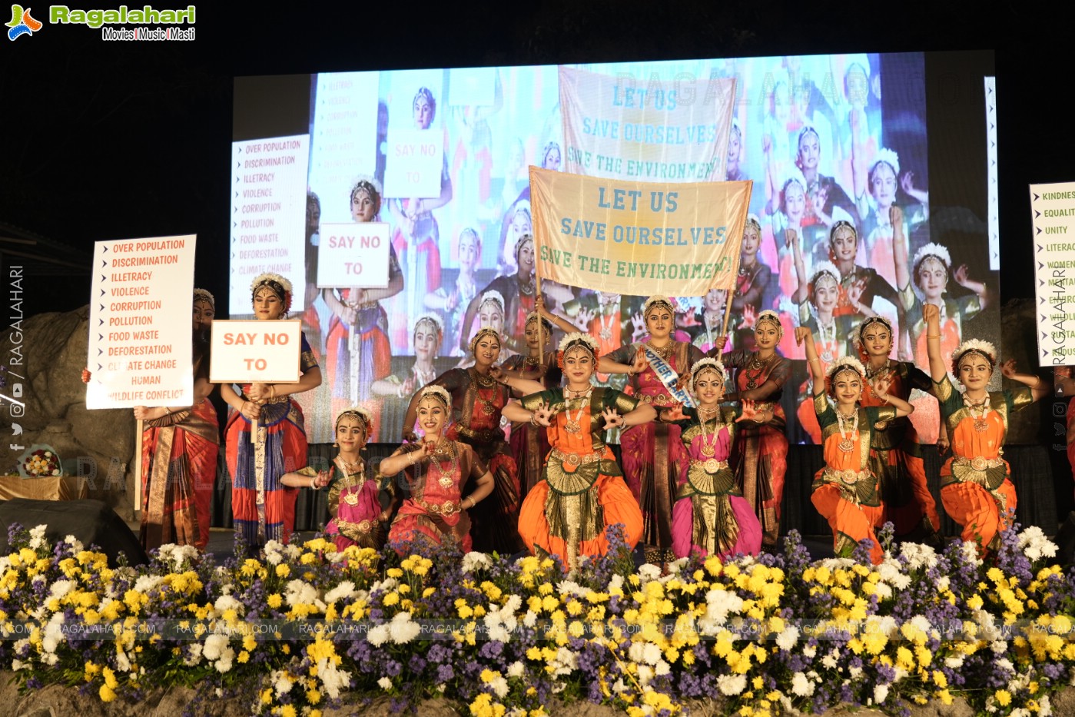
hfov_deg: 44.5
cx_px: 538
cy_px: 358
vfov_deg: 30.5
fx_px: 1314
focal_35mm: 44
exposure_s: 1/200
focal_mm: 44
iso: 500
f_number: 4
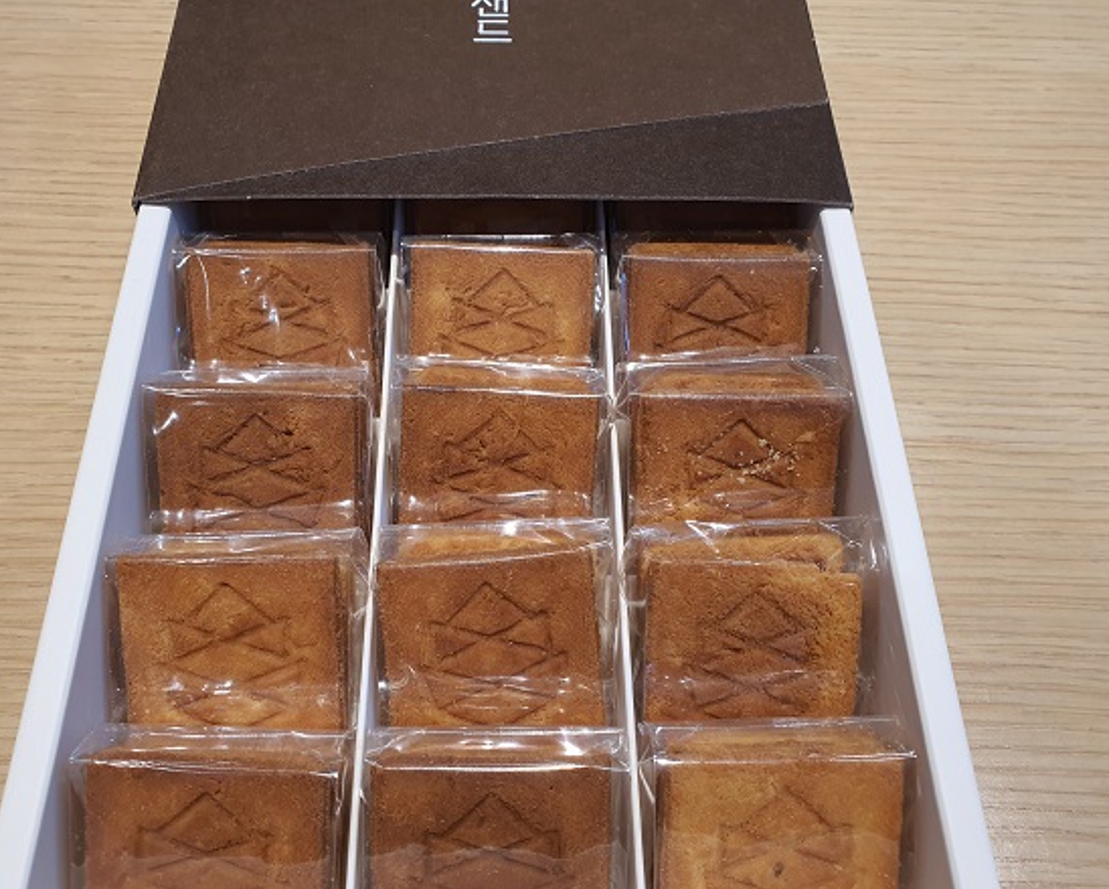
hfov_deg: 62.1
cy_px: 458
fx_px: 920
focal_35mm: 28
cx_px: 517
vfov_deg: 51.6
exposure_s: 1/120
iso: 100
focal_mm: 4.3
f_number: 2.4
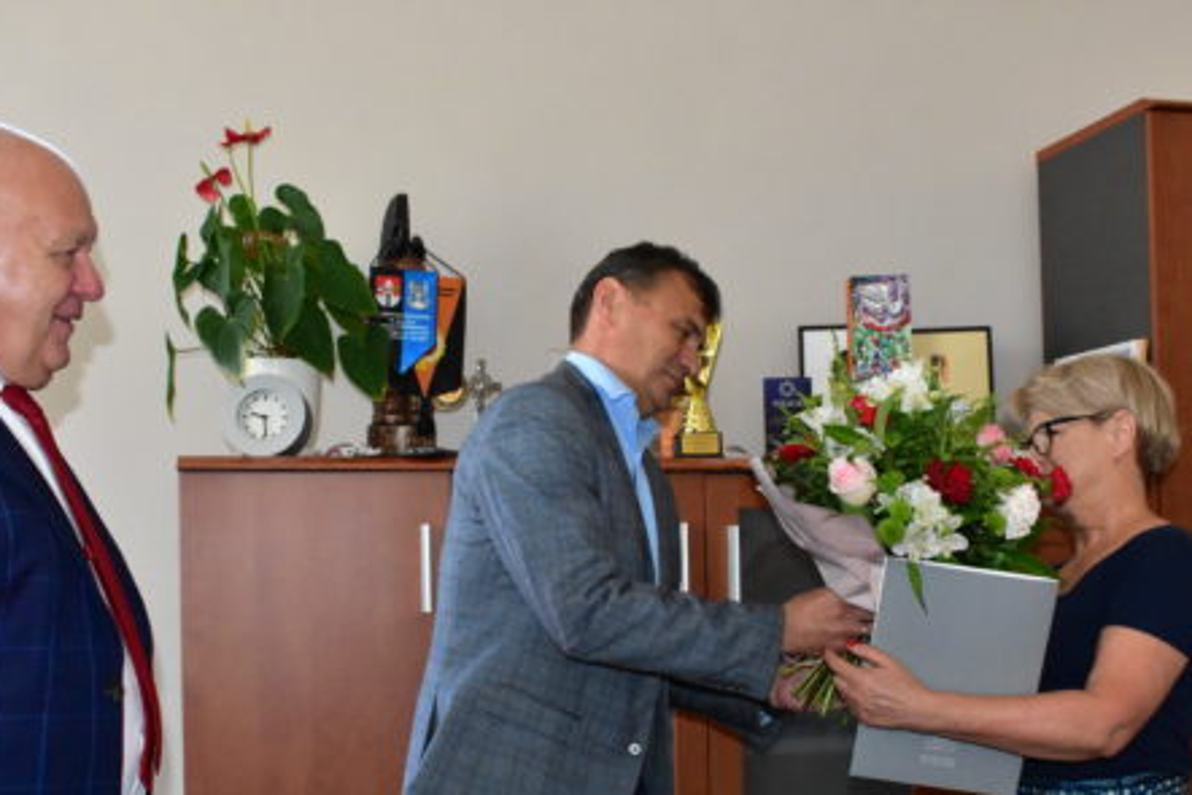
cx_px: 618
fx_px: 1557
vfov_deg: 28.4
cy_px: 544
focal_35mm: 47
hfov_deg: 41.9
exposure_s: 1/250
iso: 6400
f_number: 6.3
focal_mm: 22
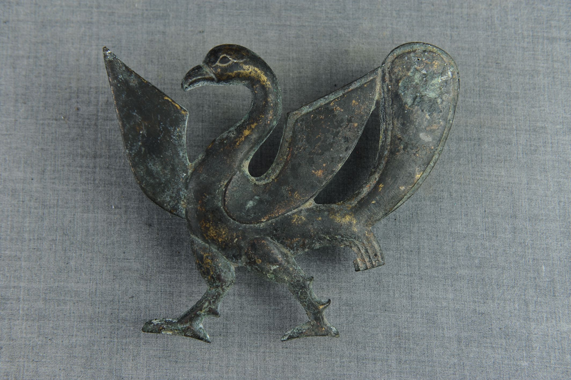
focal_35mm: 50
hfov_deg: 39.6
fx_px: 793
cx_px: 286
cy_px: 190
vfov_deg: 27.0
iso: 200
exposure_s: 1/60
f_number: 5
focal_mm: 50
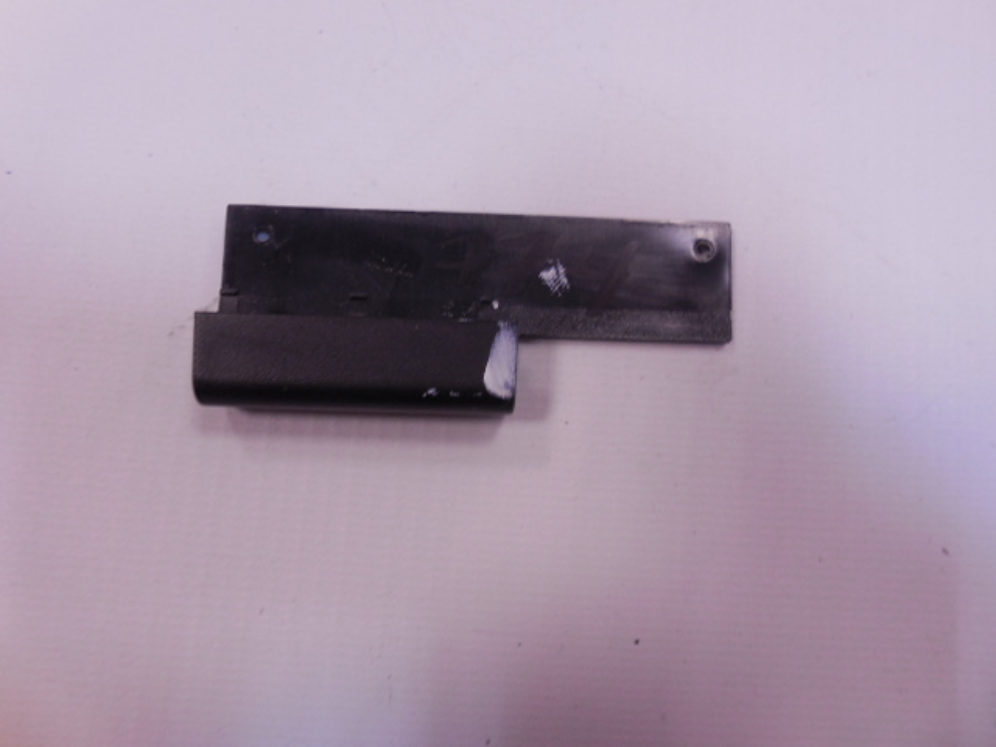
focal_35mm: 26
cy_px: 374
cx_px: 498
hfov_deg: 67.3
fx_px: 748
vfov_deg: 53.1
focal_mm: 4.6
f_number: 3.5
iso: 220
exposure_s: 1/30
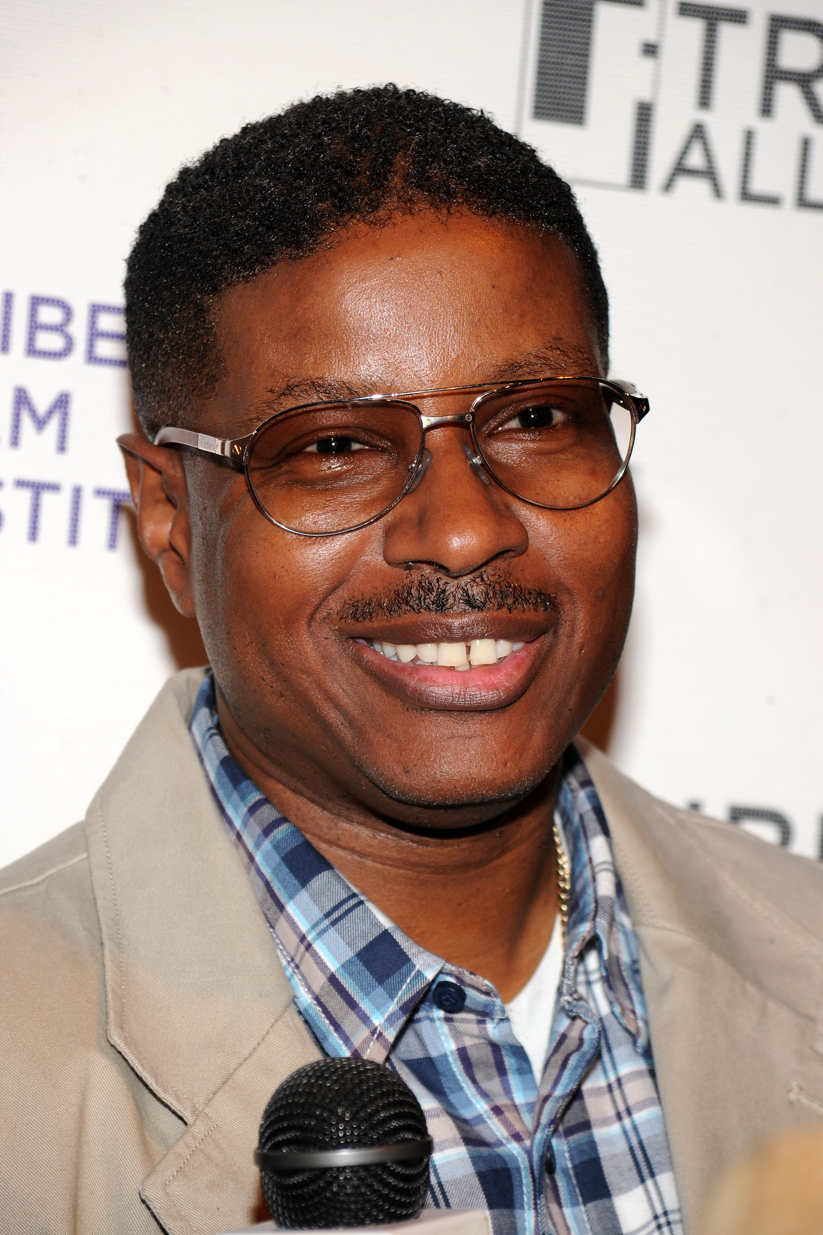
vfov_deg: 10.3
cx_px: 412
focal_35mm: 200
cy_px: 618
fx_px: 6863
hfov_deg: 6.9
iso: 400
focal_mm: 200
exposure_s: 1/250
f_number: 8
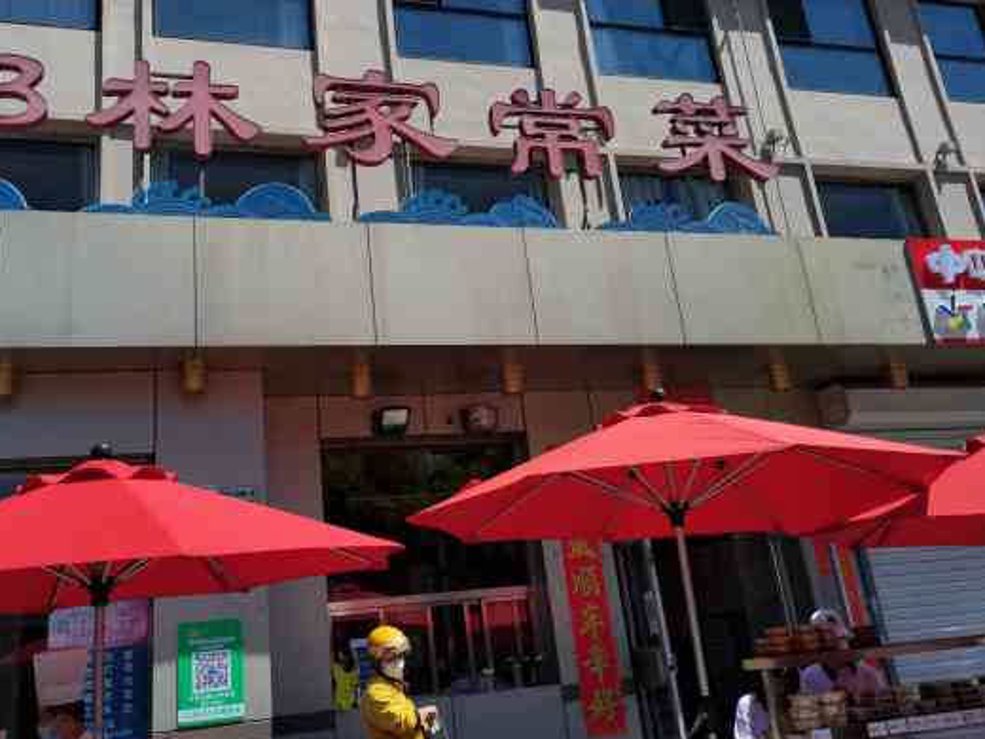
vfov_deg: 40.5
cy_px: 285
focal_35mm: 35
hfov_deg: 52.5
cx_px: 447
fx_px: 996
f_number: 1.8
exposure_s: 1/2500
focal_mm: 5.58
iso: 50
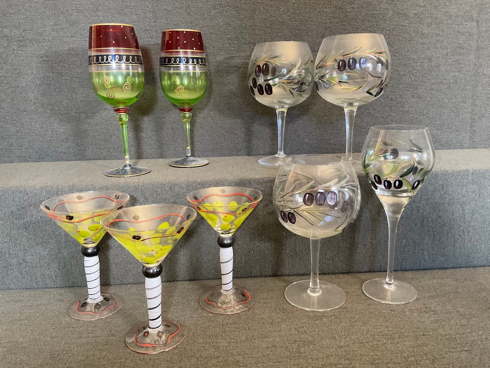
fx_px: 411
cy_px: 184
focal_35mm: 29
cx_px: 245
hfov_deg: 61.7
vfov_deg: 48.2
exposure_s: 1/30
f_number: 1.8
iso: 400
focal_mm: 3
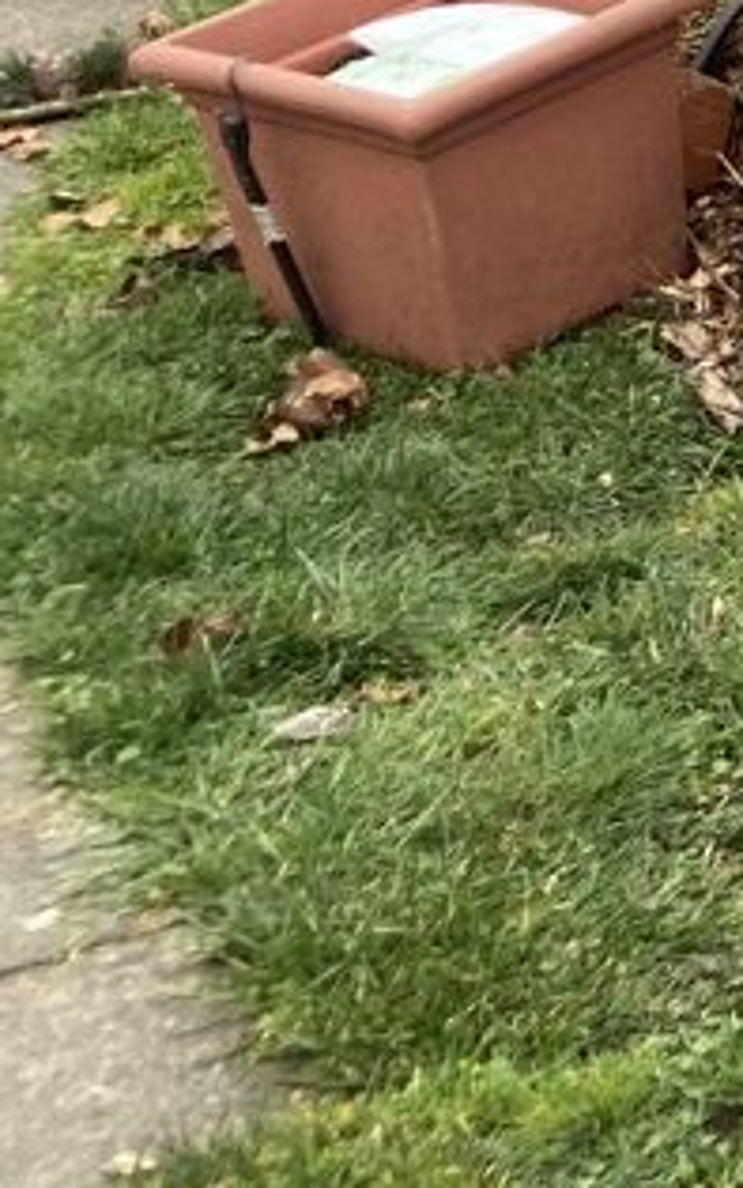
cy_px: -23
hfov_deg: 8.9
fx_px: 3789
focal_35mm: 117
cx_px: 2336
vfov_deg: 17.4
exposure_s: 1/222
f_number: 1.8
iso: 20
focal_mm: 3.99
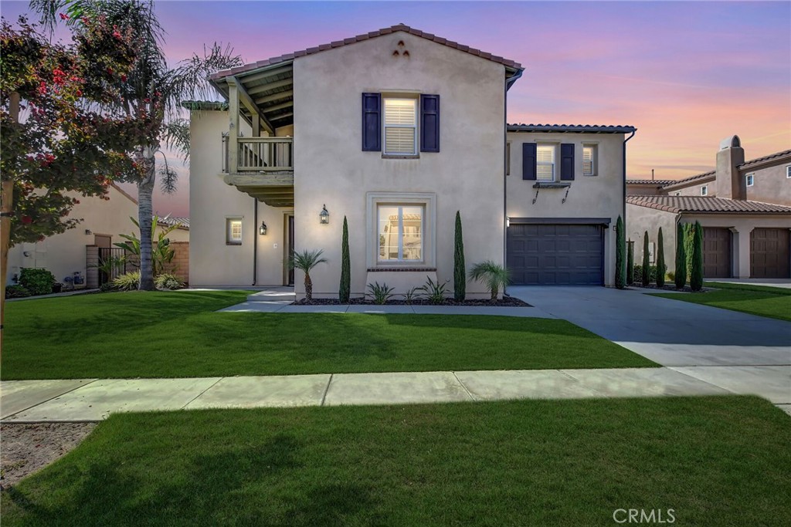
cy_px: 264
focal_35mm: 15
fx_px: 330
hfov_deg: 100.4
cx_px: 396
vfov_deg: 77.3
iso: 1250
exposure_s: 1/640
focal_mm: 10
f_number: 13
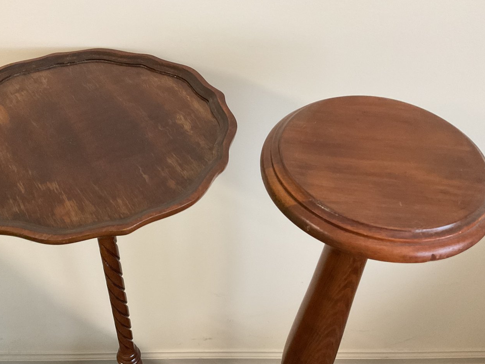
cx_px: 209
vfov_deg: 40.6
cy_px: 212
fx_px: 490
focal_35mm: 35
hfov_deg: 52.5
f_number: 1.8
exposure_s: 1/60
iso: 250
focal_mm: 3
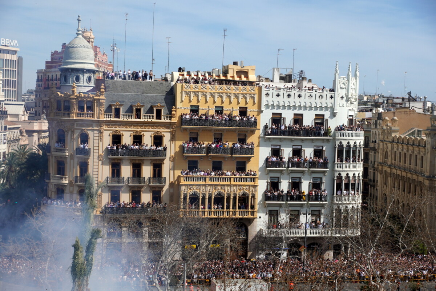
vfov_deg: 20.2
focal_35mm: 68
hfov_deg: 29.9
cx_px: 218
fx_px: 817
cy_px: 146
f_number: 4
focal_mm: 45
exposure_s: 1/1600
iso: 100
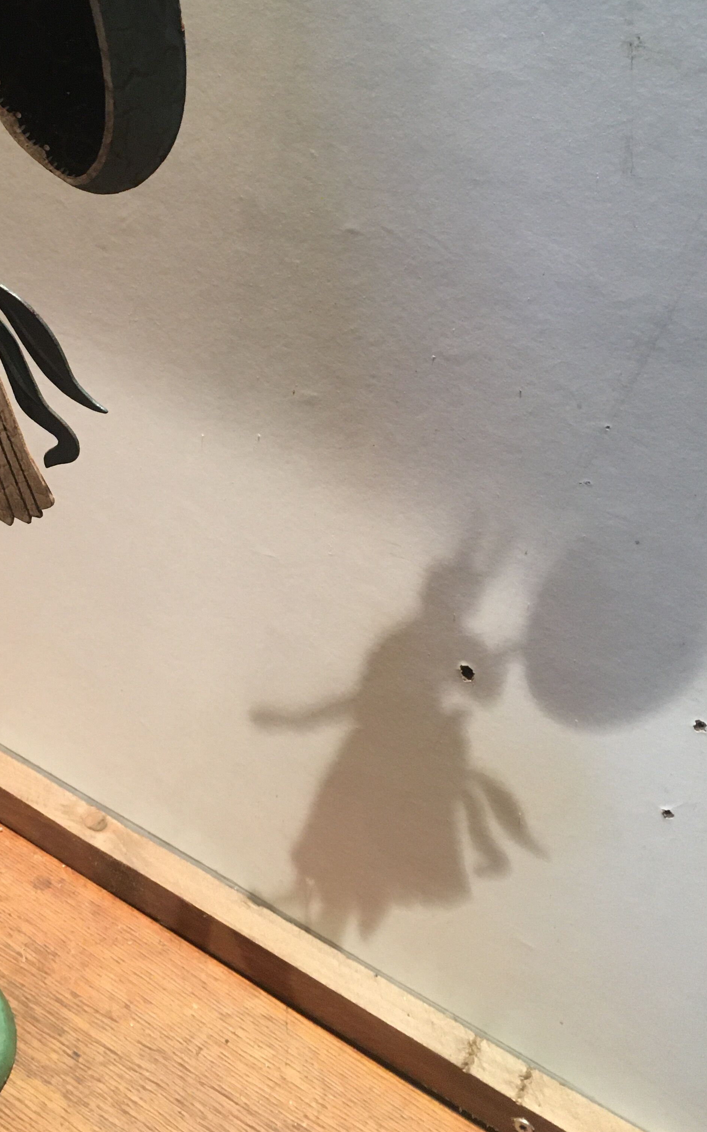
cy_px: 388
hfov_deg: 30.5
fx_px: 1264
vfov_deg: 47.5
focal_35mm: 41
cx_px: 150
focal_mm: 4.15
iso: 200
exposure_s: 1/33
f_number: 2.2
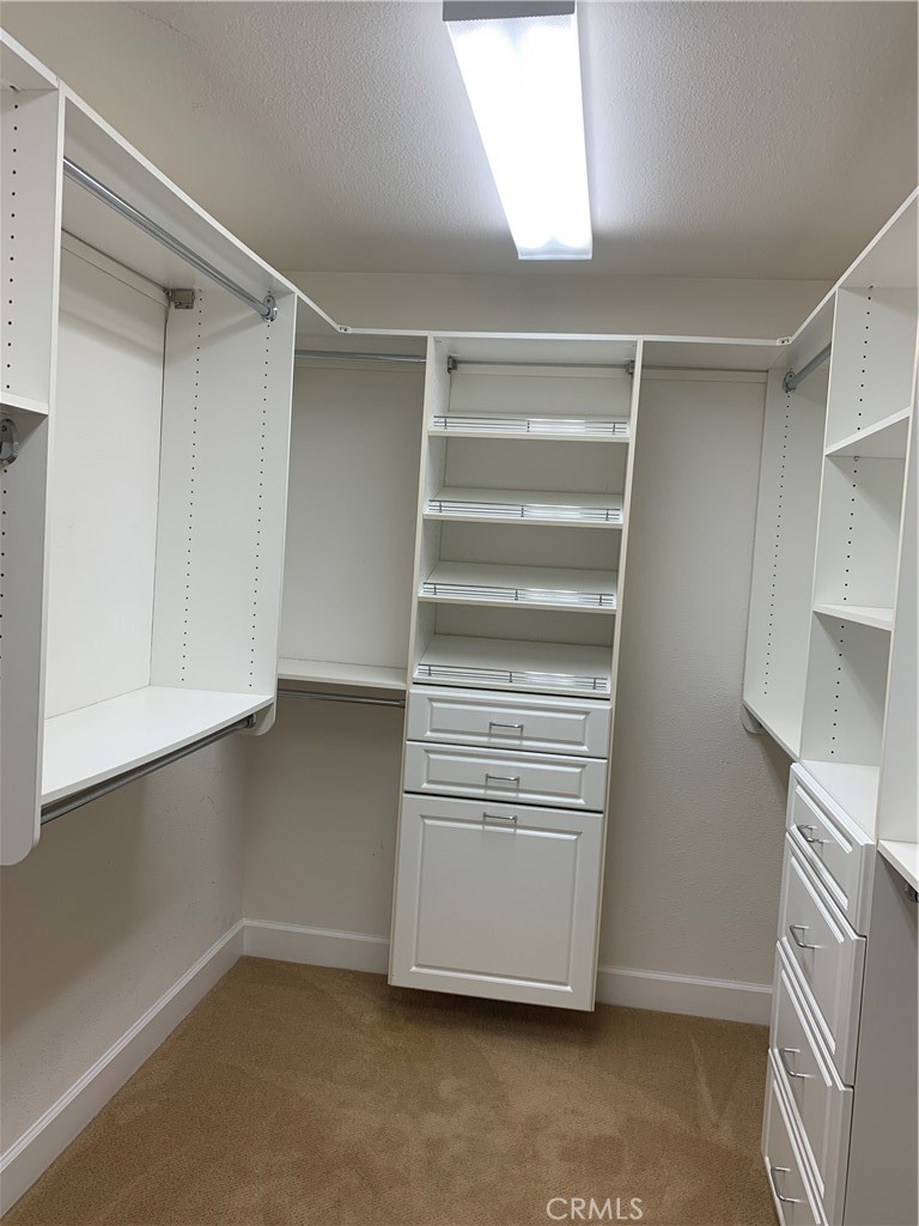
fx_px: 920
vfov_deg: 67.3
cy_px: 613
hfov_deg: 53.1
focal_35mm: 26
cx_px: 460
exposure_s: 1/120
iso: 64
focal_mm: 4.25
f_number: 1.8
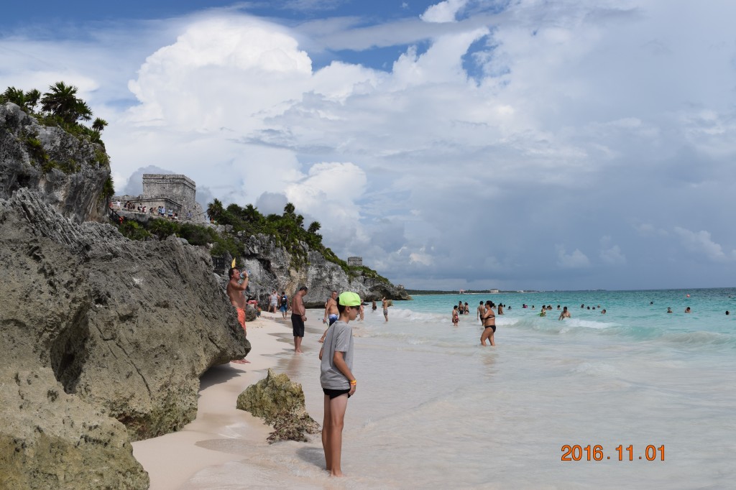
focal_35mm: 38
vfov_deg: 35.5
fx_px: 766
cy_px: 245
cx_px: 368
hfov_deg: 51.3
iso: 200
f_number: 8
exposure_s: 1/1000
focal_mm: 25
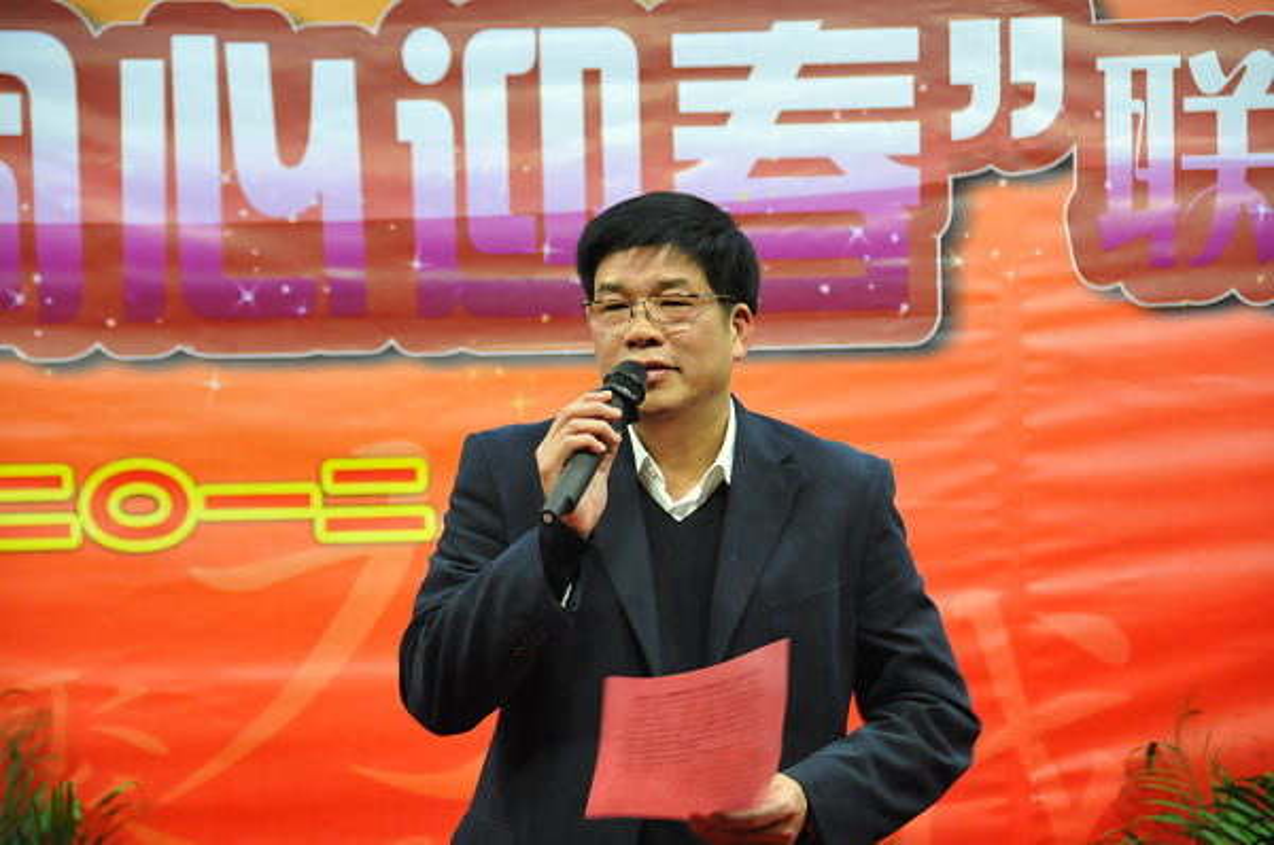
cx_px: 637
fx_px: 5035
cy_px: 422
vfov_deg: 9.6
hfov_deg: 14.4
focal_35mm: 142
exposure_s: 1/50
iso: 1600
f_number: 5.3
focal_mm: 95
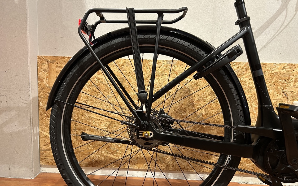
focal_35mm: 28
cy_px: 108
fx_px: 227
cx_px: 149
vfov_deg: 44.4
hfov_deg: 66.5
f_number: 1.5
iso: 250
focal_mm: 5.7
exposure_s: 1/50
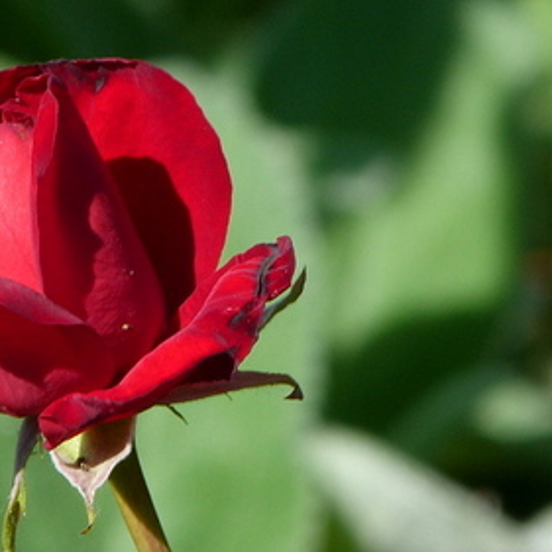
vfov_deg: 1.1
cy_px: 275
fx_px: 29010
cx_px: 75
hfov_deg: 1.1
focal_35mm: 1608
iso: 80
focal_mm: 108
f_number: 5.6
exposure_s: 1/250
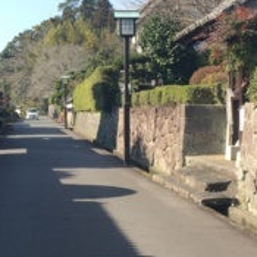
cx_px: 22
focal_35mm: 88
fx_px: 739
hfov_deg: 19.3
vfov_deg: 19.6
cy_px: 76
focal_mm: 4.15
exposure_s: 1/706
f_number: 2.2
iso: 32
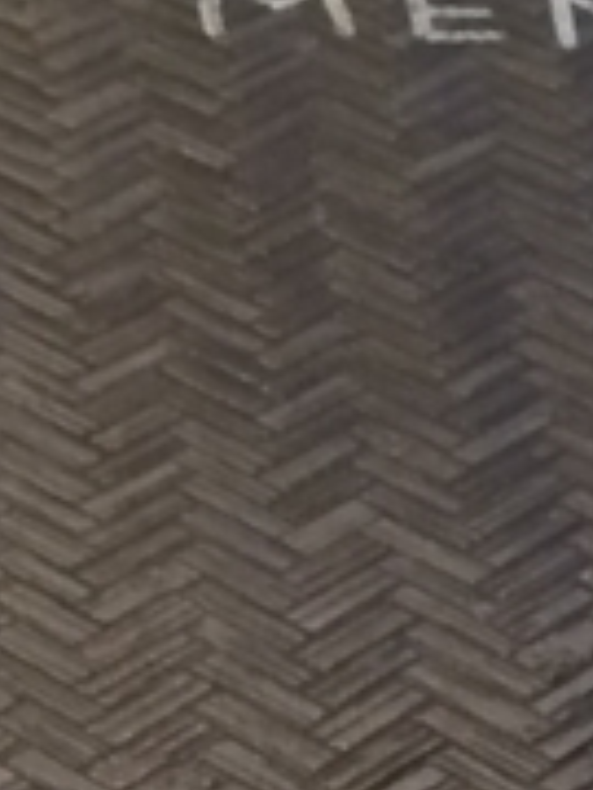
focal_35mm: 193
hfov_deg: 7.6
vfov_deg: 9.6
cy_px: 1505
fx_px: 4408
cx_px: -228
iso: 100
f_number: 2.2
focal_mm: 4.15
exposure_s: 1/30
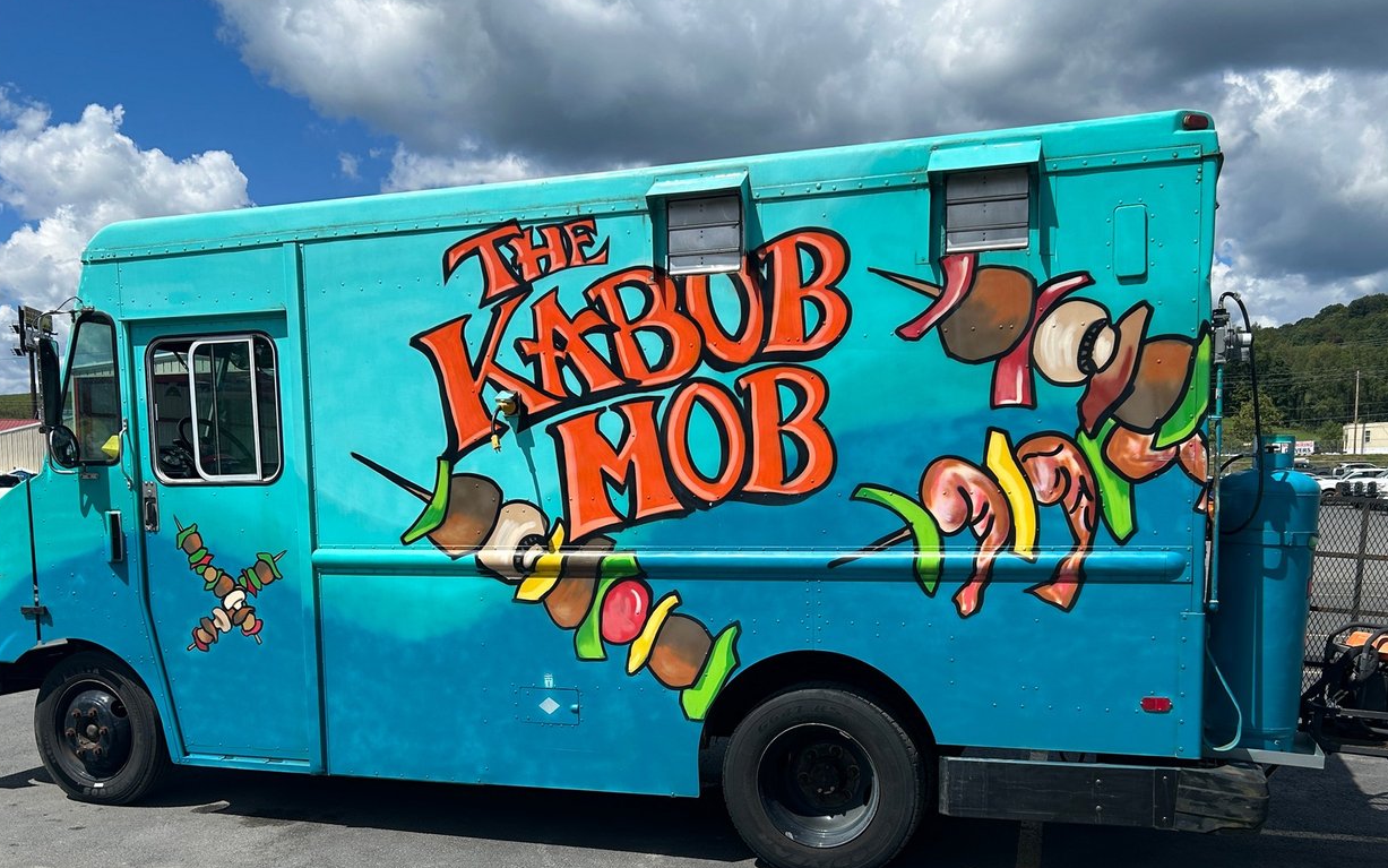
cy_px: 608
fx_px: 1286
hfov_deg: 56.7
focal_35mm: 34
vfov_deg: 36.7
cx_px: 694
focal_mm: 5.7
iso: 50
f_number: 1.5
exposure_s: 1/5319
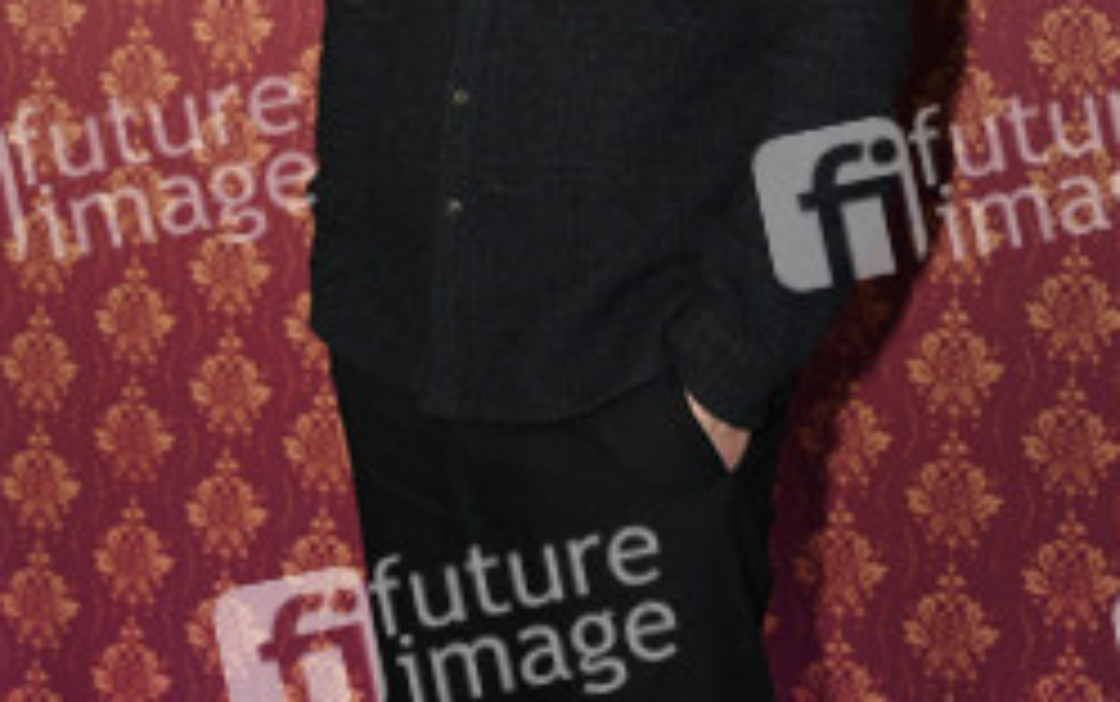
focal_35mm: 85
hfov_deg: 24.3
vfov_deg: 15.1
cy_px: -40
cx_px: 576
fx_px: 2596
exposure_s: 1/200
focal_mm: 52
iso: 160
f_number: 4
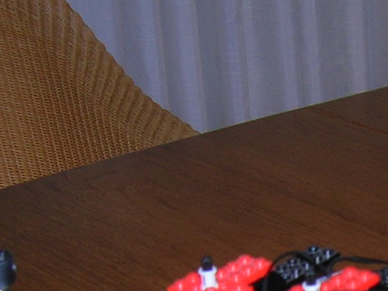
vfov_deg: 11.9
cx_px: 461
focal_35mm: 121
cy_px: 377
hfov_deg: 15.7
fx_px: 1356
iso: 50
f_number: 2.9
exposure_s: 1/60.1
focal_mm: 5.7
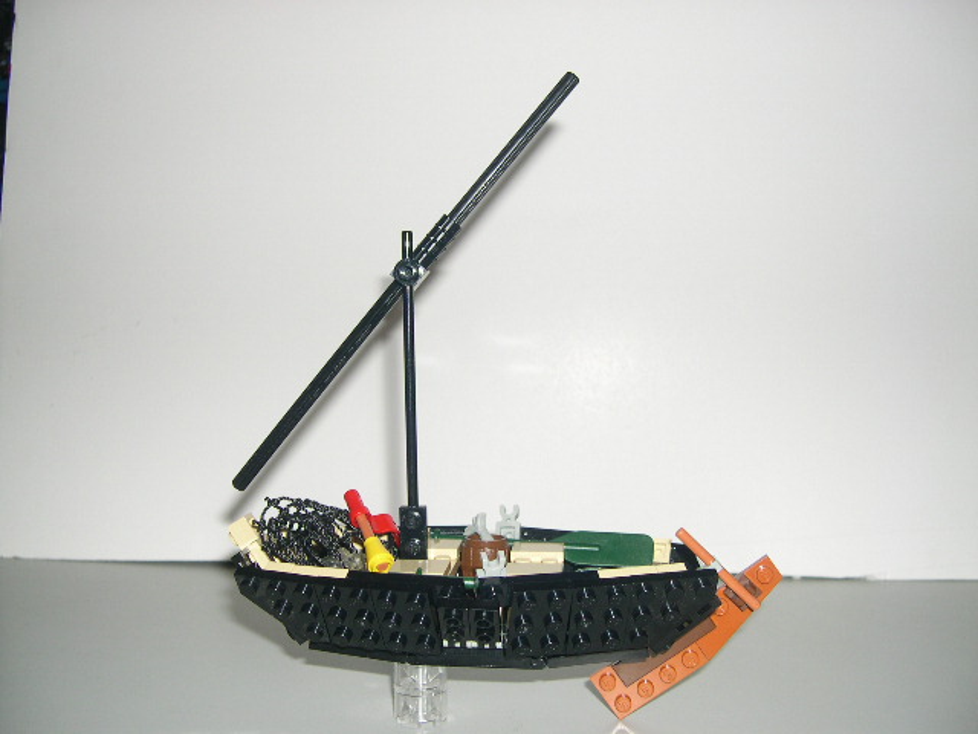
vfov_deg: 37.7
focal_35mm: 38
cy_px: 367
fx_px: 1074
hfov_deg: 49.0
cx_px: 489
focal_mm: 8
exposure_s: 1/60
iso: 100
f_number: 2.8
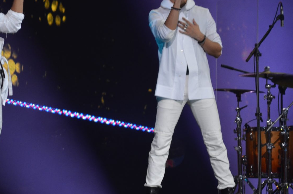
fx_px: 3938
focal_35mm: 485
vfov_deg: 2.8
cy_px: 72
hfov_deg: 4.3
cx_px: 79
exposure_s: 1/125
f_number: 5.3
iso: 800
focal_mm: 175
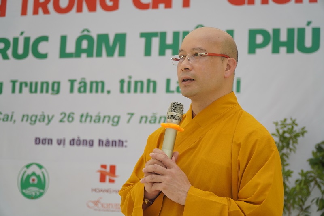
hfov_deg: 25.1
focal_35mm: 81
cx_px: 162
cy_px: 108
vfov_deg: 16.8
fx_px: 729
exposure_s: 1/160
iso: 400
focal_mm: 54
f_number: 4
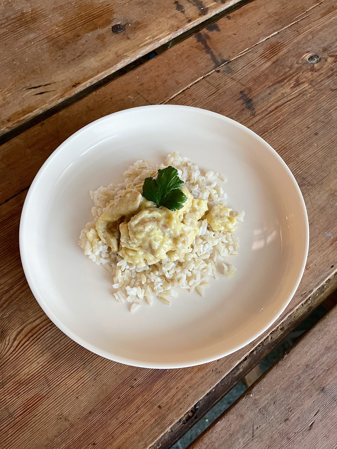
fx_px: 337
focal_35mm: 26
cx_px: 168
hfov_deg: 53.1
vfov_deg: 67.3
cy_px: 224
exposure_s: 1/50
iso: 250
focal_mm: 4.2
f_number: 1.6
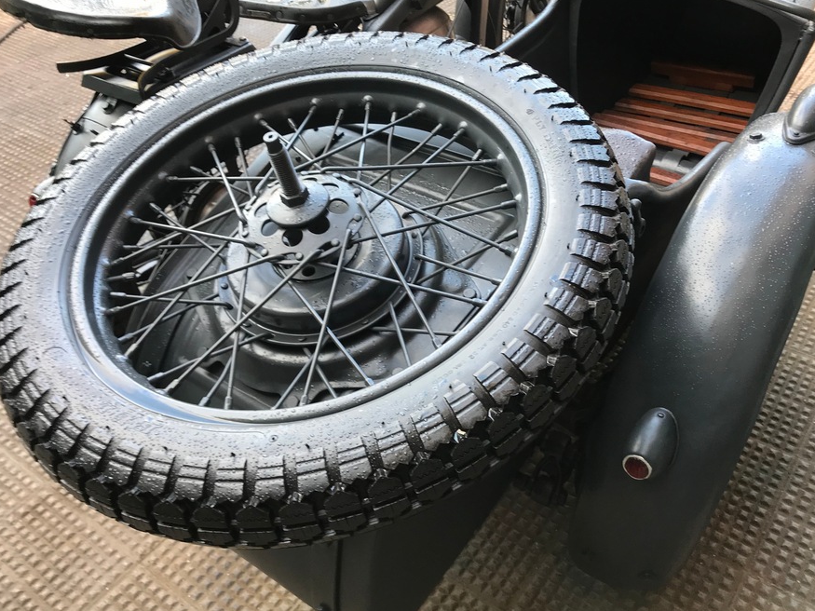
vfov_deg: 44.1
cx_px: 431
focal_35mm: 32
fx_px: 753
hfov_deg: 56.8
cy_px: 314
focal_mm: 3.99
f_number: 1.8
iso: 32
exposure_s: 1/50
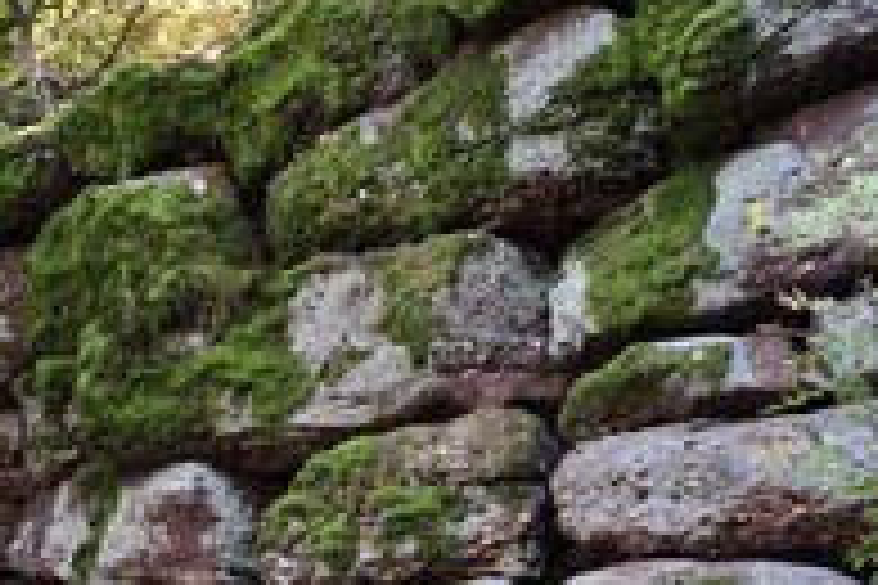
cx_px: 83
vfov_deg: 9.0
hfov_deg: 13.5
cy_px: 540
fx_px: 3682
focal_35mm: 151
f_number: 5.6
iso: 1000
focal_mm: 70
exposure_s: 1/80
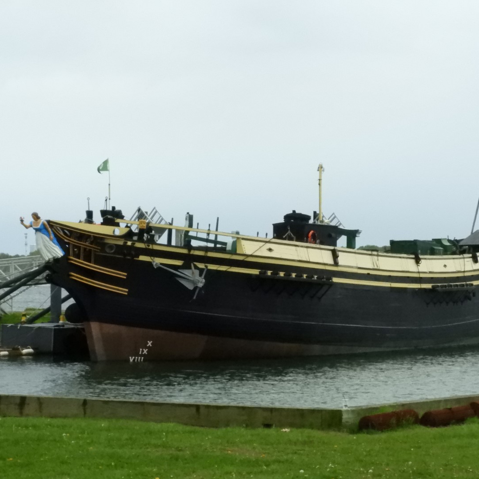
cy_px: 240
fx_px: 1941
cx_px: 290
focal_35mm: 124
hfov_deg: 14.1
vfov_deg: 14.1
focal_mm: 18.8
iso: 1600
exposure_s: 1/3200
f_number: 7.6
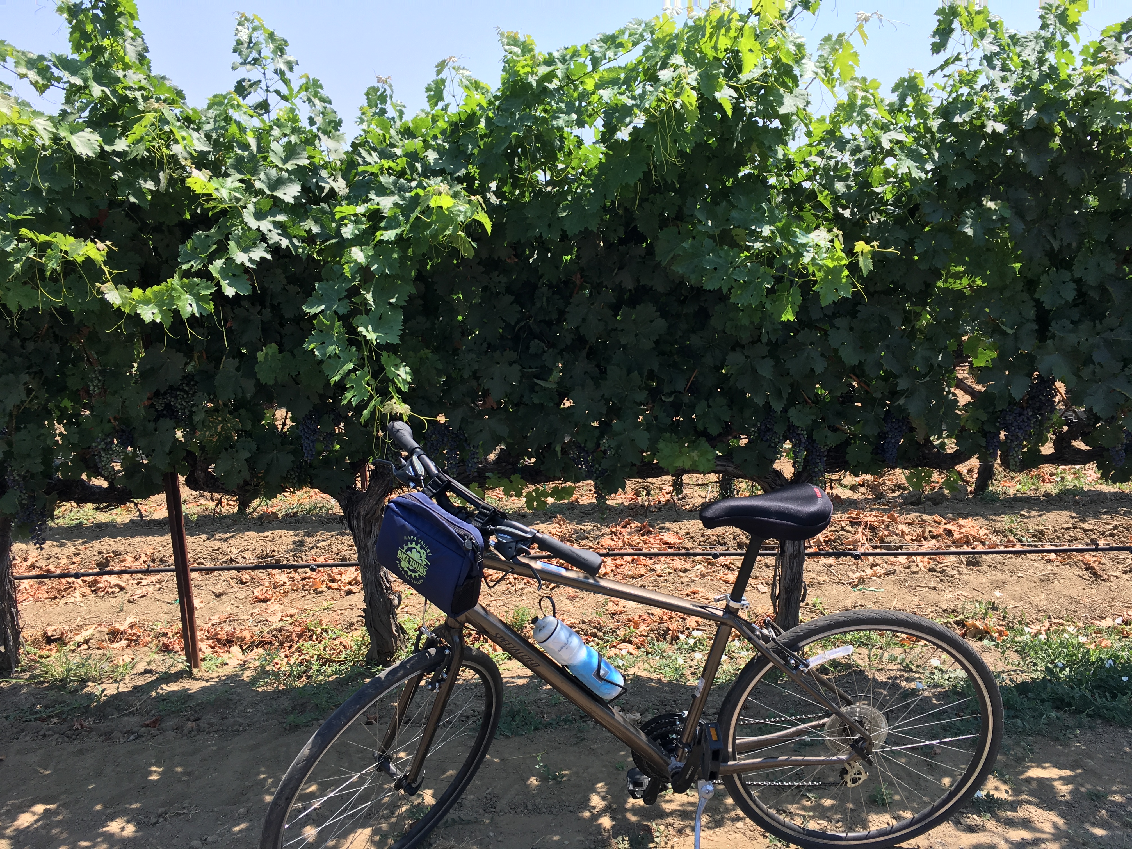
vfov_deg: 48.2
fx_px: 948
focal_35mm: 29
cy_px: 424
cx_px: 566
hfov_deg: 61.7
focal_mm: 4.15
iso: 25
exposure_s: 1/693
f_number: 2.2
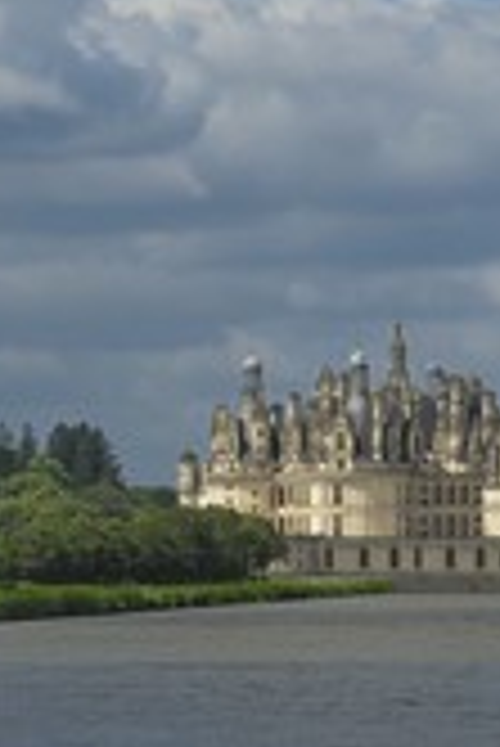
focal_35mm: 326
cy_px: 158
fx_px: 6777
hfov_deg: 4.2
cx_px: 259
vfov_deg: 6.3
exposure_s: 1/160
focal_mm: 86
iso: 100
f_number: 10
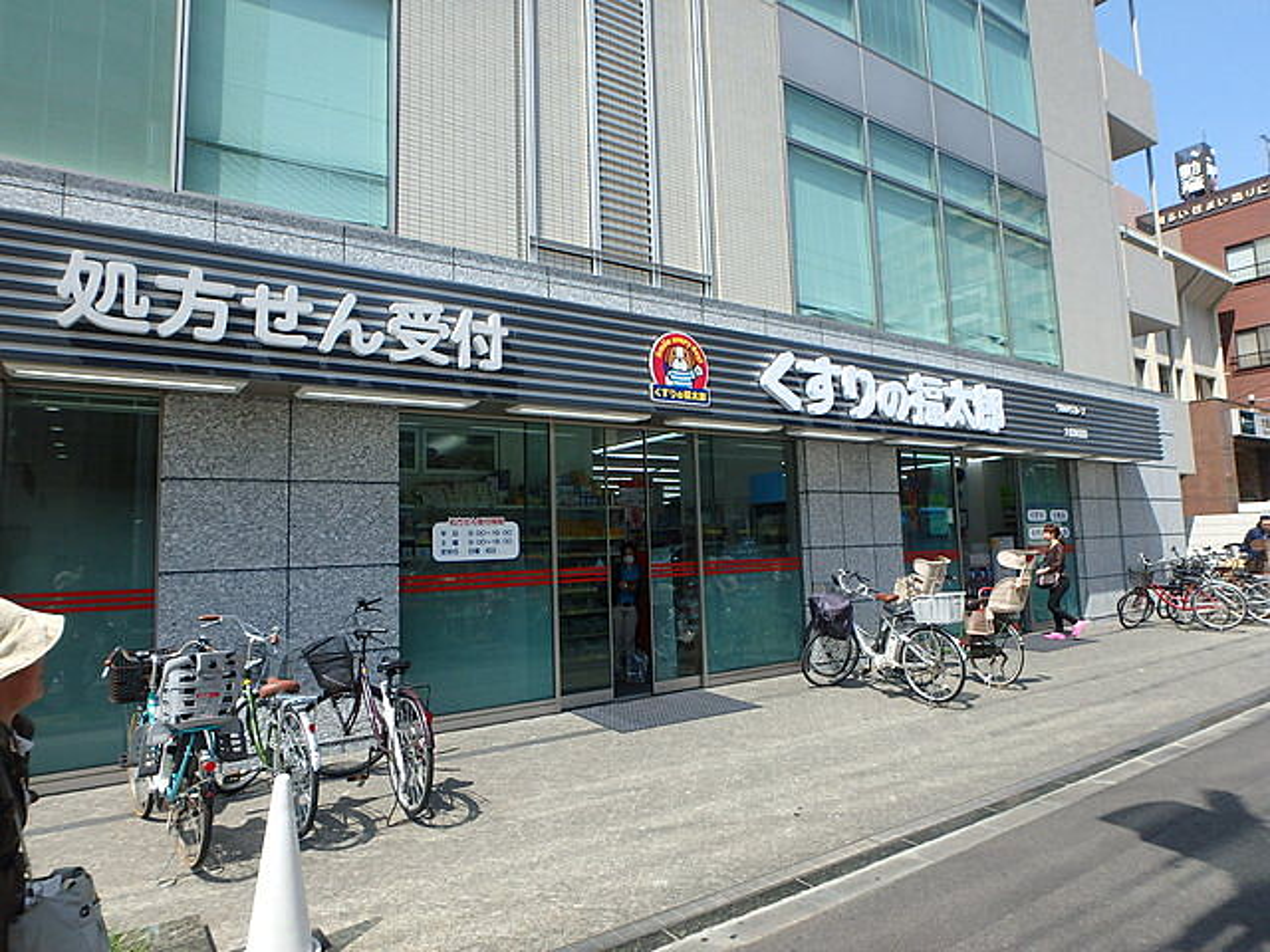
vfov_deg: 63.4
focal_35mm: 21
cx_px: 635
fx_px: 770
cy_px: 476
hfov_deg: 79.0
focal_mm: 3.7
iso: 125
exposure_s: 1/800
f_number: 3.5
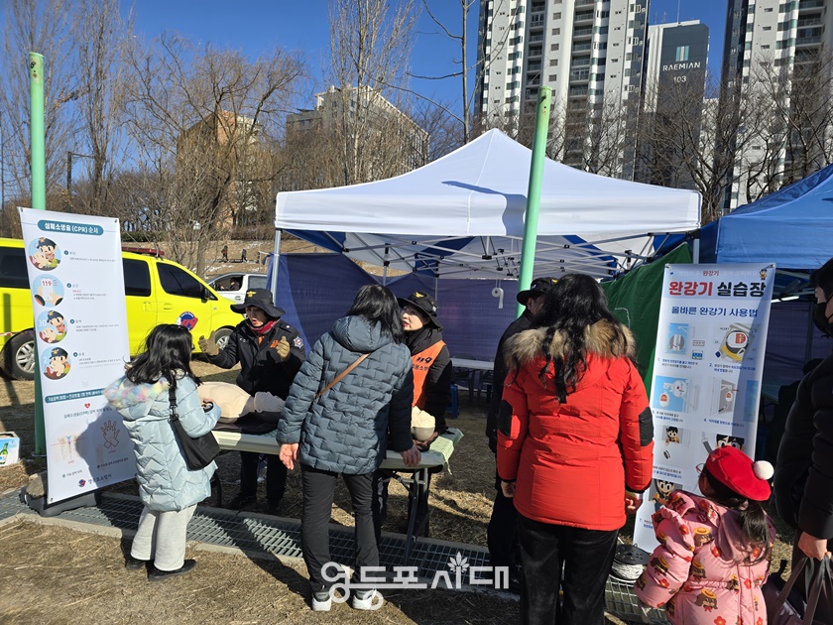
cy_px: 312
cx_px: 416
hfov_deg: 73.9
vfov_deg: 58.9
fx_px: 553
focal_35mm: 23
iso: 12
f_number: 1.7
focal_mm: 6.3
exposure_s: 1/909
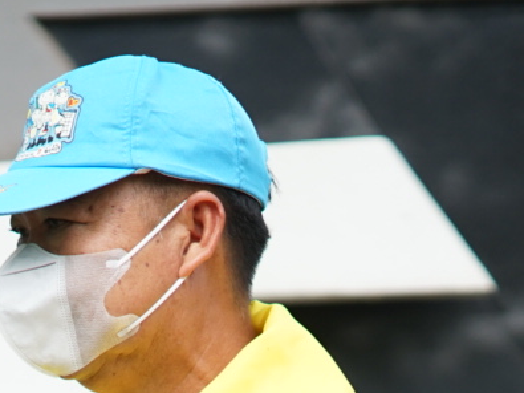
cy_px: 551
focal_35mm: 197
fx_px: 2981
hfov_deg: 10.0
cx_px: 36
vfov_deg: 7.4
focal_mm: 50
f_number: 1.8
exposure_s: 1/6400
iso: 400
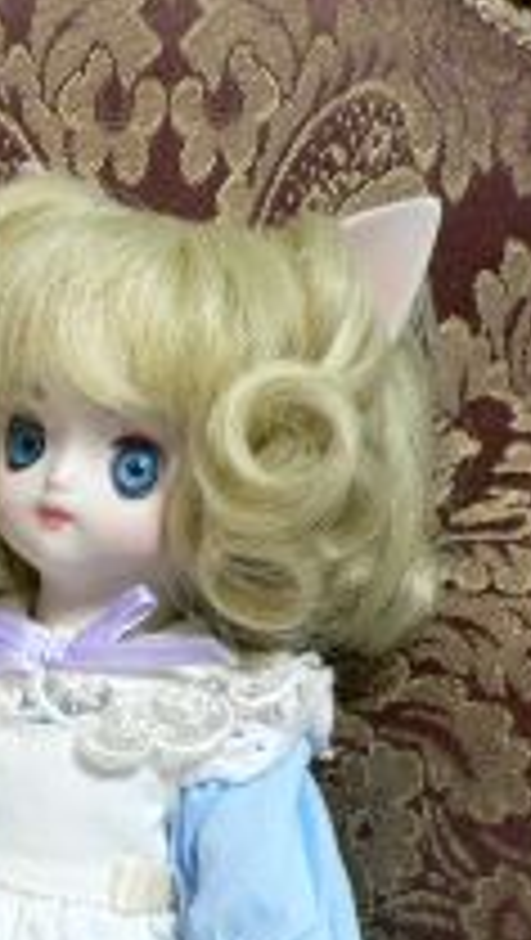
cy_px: 738
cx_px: -461
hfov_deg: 12.9
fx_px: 2097
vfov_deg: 24.9
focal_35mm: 84
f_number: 2.8
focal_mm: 5.8
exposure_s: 1/8
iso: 200
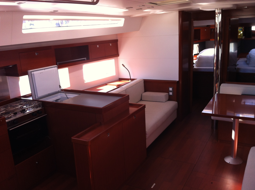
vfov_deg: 40.6
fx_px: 257
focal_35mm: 35
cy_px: 95
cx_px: 128
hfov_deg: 52.7
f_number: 2.8
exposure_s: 1/40
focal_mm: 3.85
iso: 80
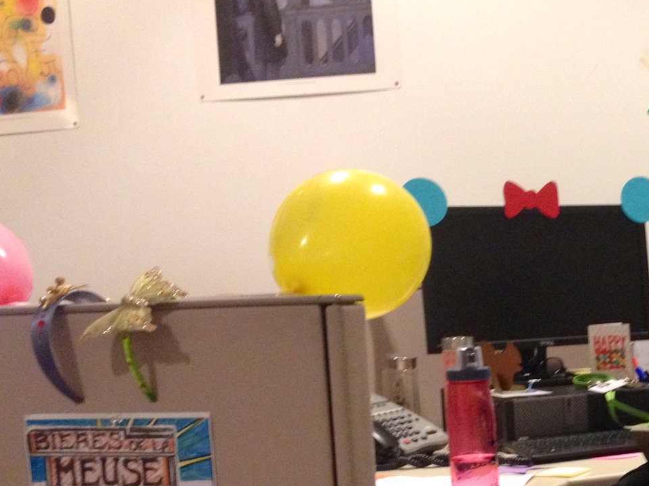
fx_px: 1406
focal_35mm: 75
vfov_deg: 19.4
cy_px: 394
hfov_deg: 24.4
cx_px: 694
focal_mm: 4.28
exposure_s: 1/20
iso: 250
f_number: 2.4
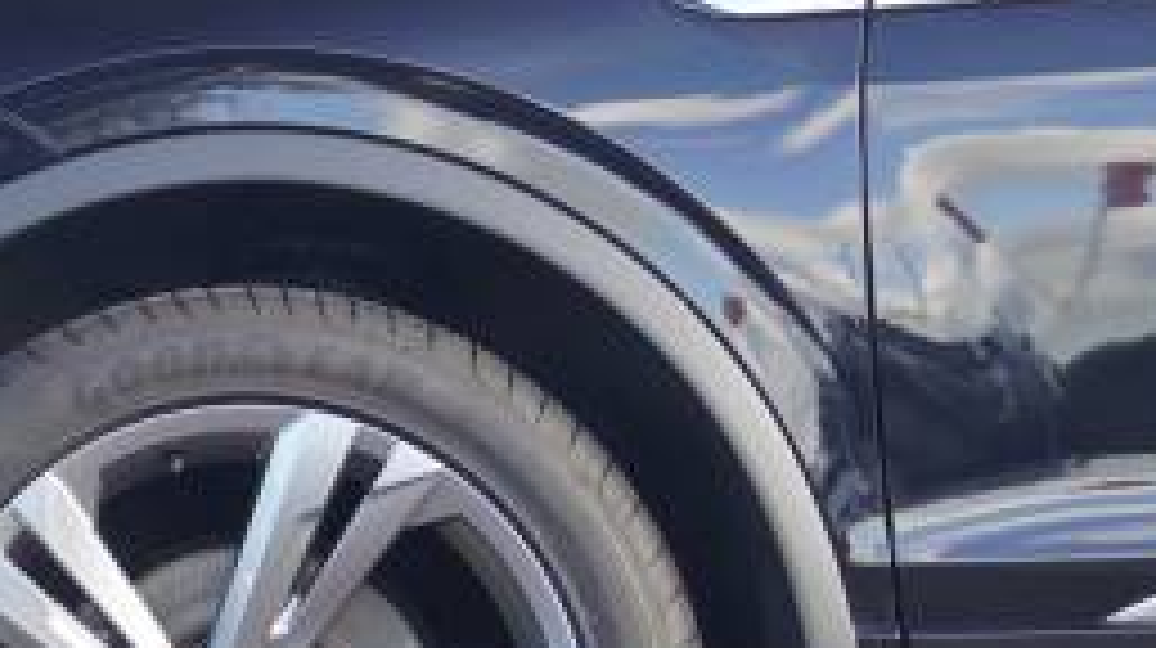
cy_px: 374
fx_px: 3960
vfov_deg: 9.3
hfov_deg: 16.3
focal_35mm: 129
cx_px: -9
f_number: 5
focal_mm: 33
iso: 400
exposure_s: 1/160
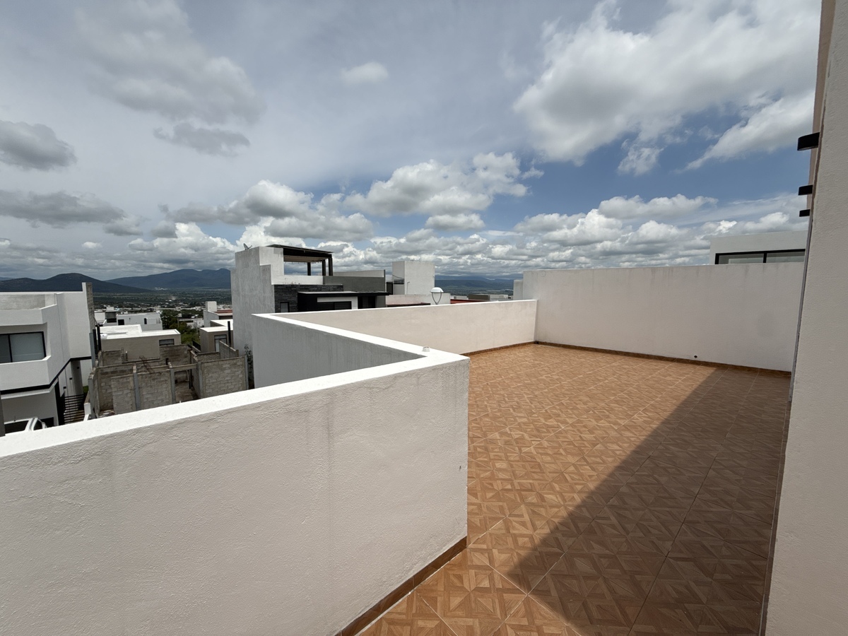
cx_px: 424
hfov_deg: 102.1
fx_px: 343
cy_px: 318
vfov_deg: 85.7
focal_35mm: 14
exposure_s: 1/6173
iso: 50
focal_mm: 2.22
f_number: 2.2
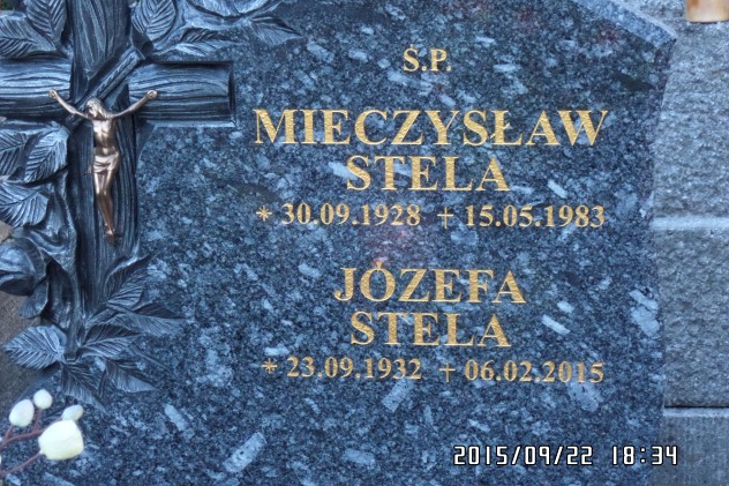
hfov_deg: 20.8
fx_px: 1984
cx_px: 361
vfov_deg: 14.0
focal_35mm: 98
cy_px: 218
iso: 800
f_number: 3.9
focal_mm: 16.5
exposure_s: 1/20
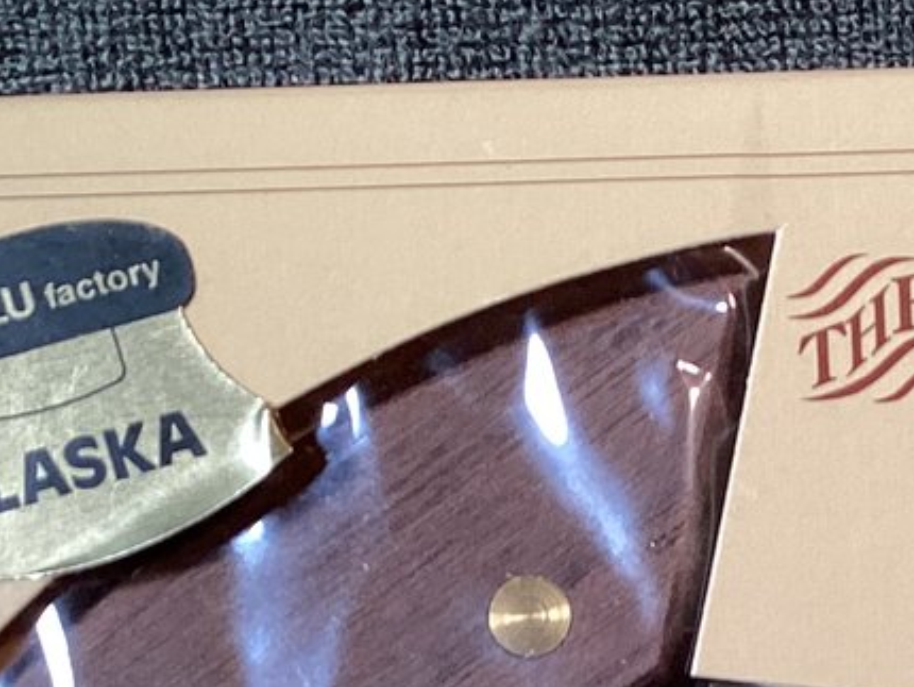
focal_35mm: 109
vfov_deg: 13.1
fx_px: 2880
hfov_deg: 17.6
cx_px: 924
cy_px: 920
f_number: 2.4
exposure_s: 1/50
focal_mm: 3.3
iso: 100
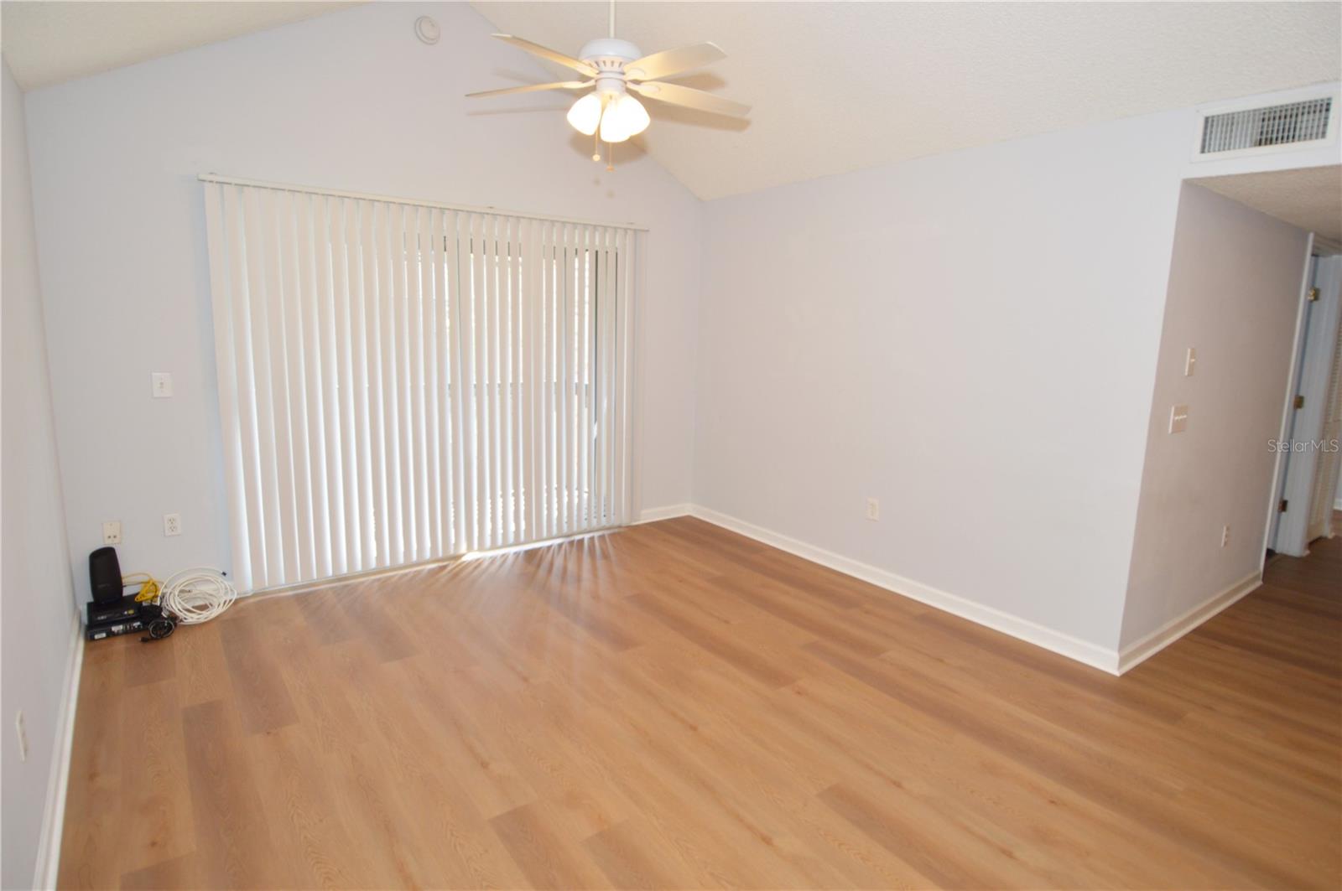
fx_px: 670
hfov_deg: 90.1
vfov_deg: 67.3
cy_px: 446
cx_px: 671
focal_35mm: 18
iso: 400
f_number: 4.5
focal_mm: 12
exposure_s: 1/80
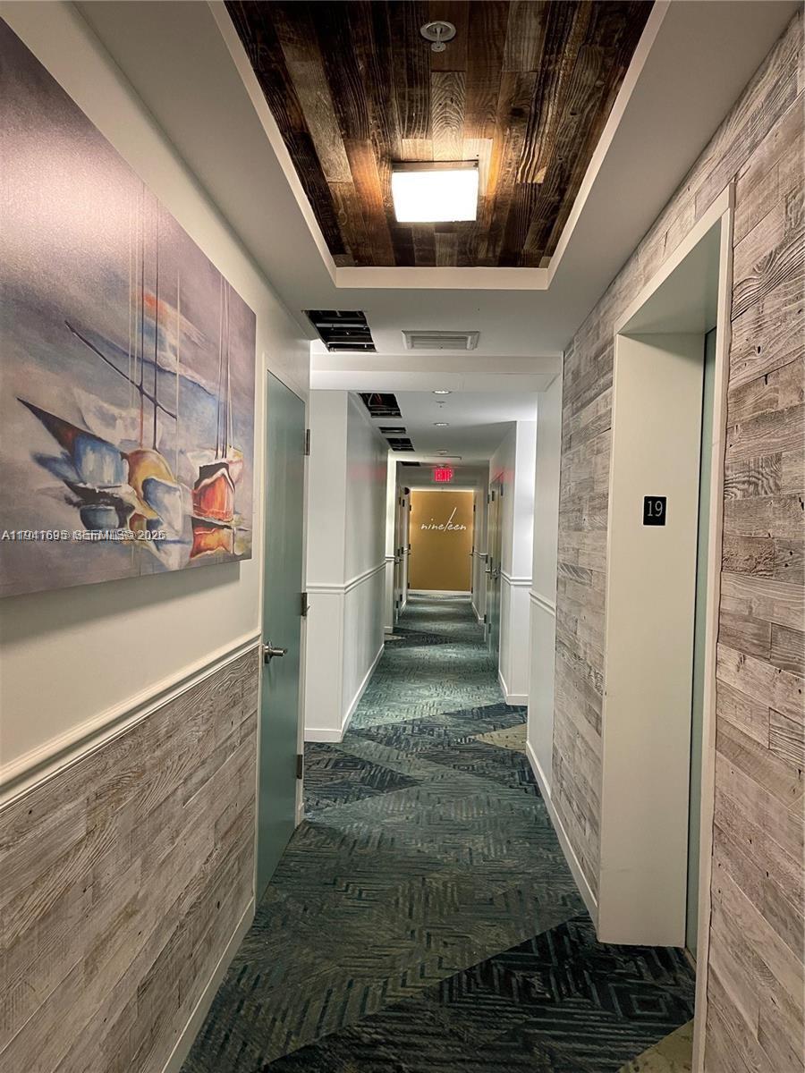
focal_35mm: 25
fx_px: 775
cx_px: 402
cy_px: 536
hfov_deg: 54.9
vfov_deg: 69.4
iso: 400
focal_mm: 5.1
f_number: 1.6
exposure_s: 1/60
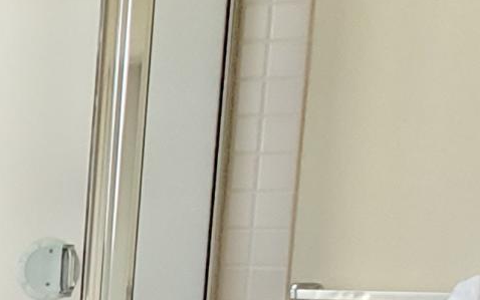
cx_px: -985
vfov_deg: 7.4
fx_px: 2264
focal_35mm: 173
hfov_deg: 9.4
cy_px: 499
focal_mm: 4.3
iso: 320
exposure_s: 1/120
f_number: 2.4
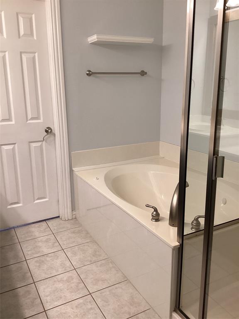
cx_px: 120
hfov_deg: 45.4
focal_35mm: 31
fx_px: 285
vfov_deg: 58.4
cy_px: 160
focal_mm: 3.3
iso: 160
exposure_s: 1/60
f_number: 2.4
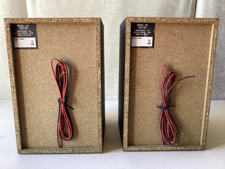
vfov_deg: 45.4
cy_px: 84
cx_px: 112
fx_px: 202
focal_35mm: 31
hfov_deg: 58.3
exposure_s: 1/50
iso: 64
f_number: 2.4
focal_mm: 3.3
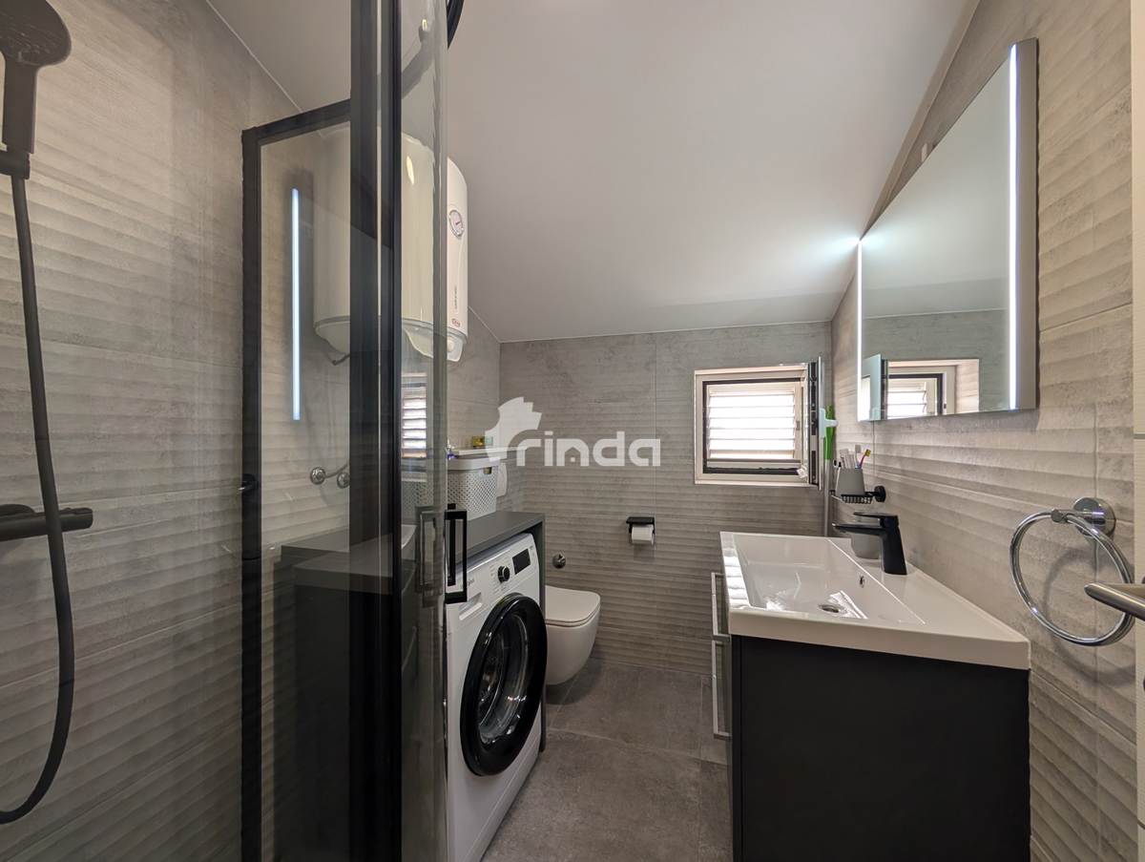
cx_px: 572
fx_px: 397
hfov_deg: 110.5
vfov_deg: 94.6
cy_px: 431
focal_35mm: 12
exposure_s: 1/66.8
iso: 66
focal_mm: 2.02
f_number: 1.7
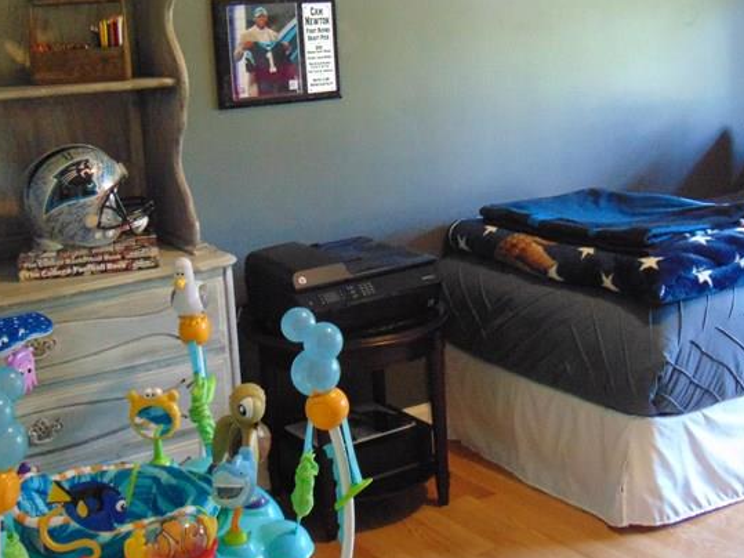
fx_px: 1225
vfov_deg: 25.4
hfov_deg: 33.6
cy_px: 152
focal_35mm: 57
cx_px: 472
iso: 400
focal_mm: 5.4
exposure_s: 1/20
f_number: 3.1
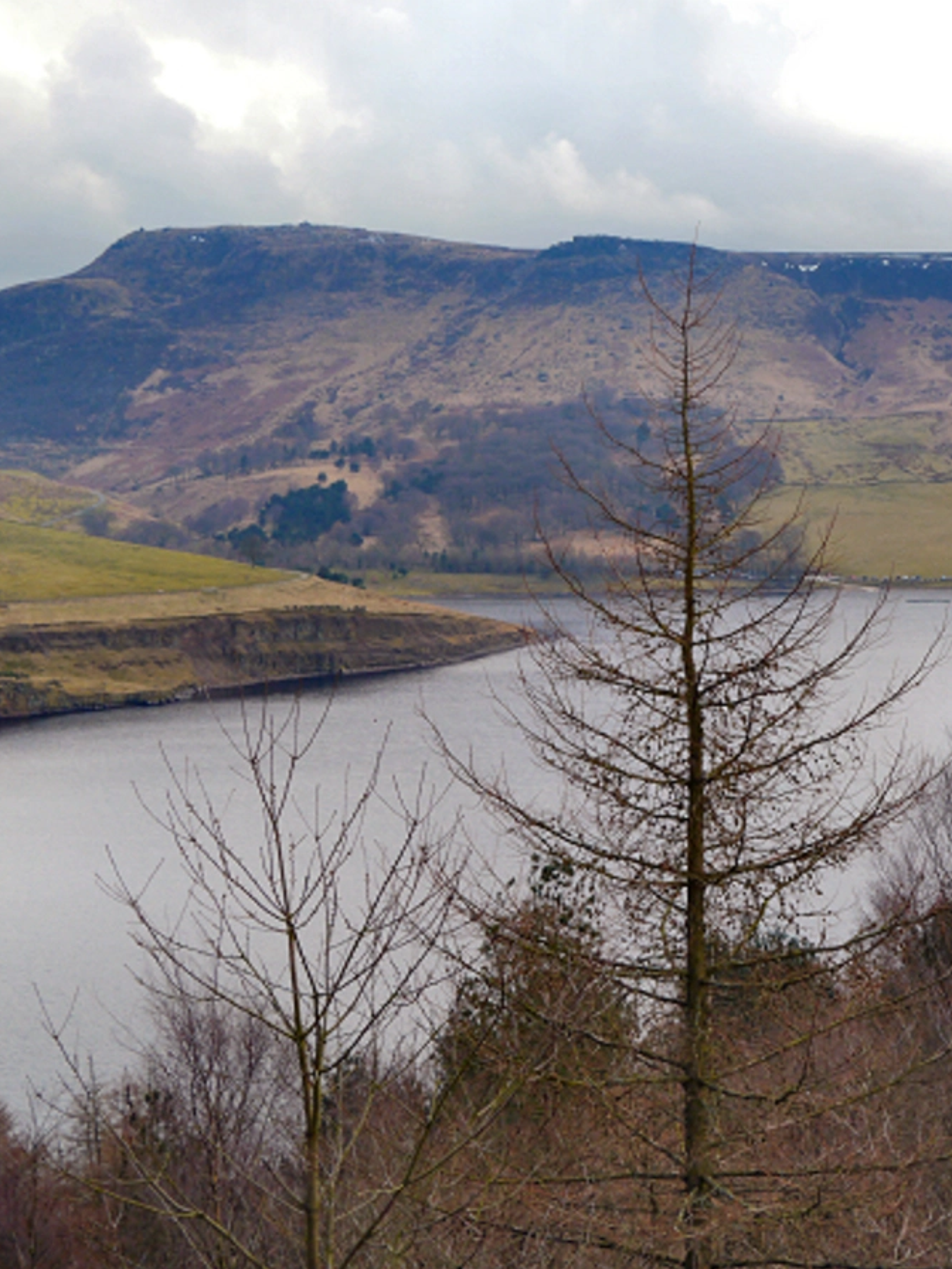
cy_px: 636
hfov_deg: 24.4
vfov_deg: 32.7
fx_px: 2163
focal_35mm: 59
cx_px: 778
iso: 250
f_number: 6.3
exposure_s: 1/125
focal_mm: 22
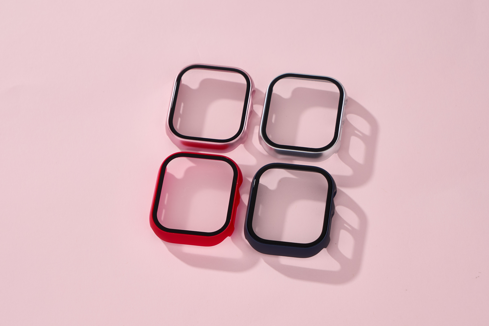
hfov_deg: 19.5
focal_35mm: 105
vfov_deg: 13.0
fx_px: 1426
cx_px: 244
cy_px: 163
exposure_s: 1/200
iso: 250
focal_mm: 70
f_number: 8
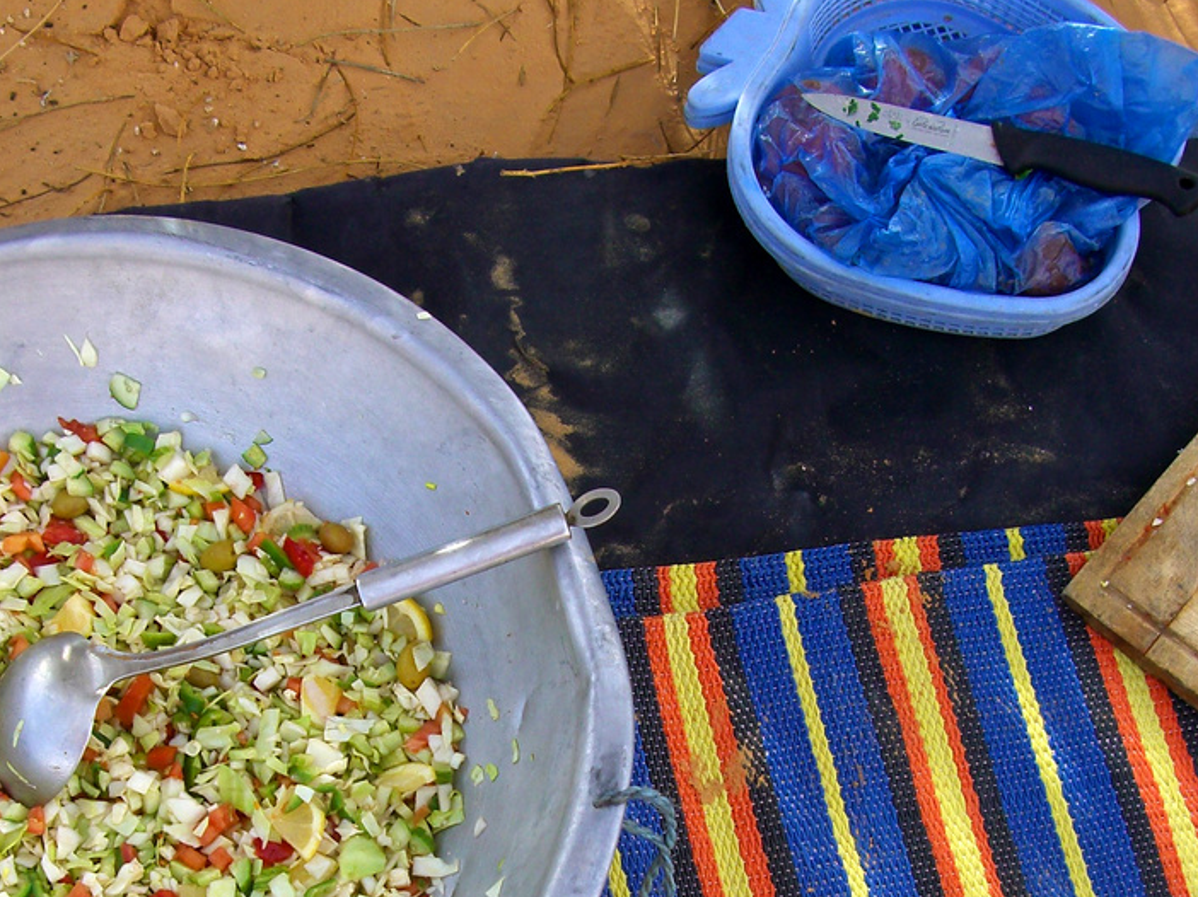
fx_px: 2699
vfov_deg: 18.6
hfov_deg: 25.0
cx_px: 517
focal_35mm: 78
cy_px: 764
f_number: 2.8
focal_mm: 7.9
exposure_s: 1/500
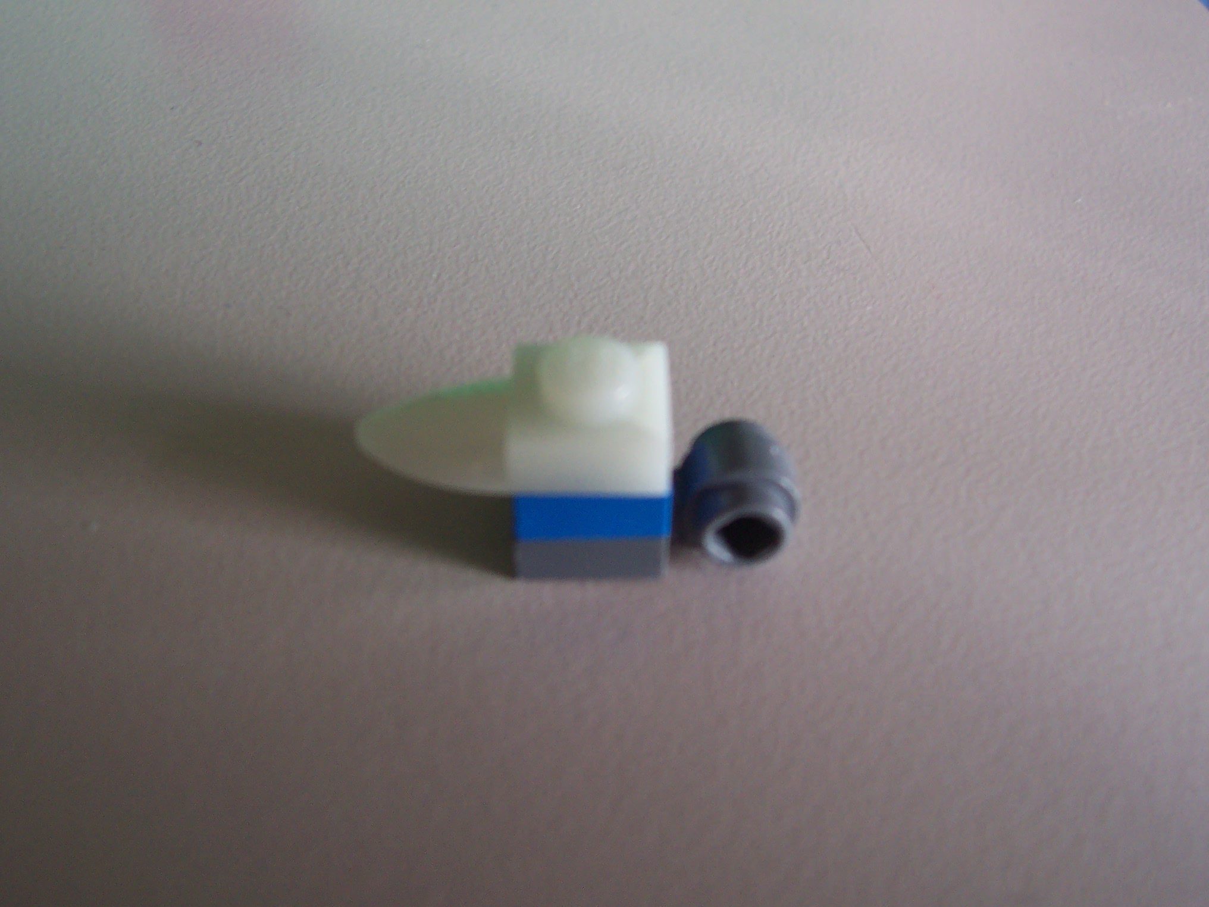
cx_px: 604
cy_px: 454
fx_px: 1292
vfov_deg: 38.7
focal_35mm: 37
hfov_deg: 50.1
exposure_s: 1/30
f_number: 2.8
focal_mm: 5.6
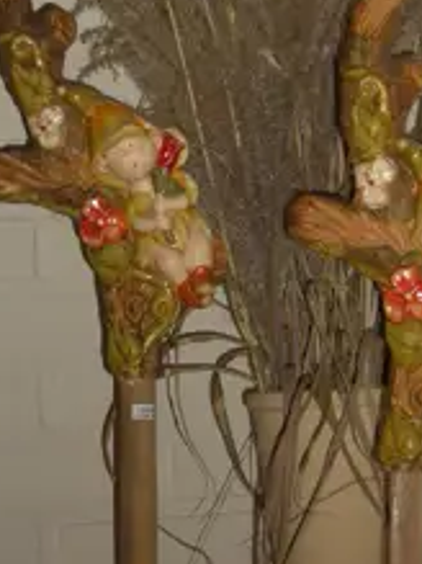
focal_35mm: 146
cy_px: 285
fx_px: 2375
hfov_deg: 10.1
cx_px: 247
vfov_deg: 13.5
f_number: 3.5
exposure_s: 1/64
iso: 100
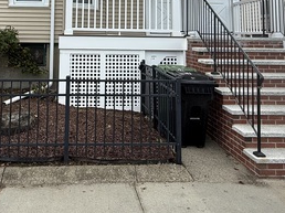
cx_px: 94
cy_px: 2
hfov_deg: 48.2
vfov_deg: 34.4
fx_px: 313
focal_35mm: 38
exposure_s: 1/809
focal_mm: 2.22
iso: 50
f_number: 2.2
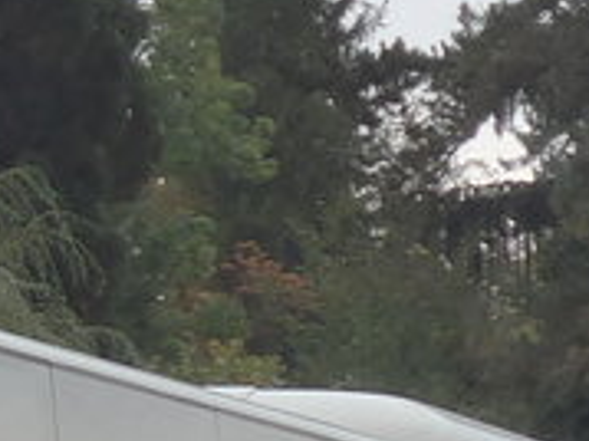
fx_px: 6274
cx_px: -964
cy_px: 405
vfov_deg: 4.0
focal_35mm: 369
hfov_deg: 5.2
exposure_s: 1/320
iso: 160
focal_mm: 11.3
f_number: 3.4
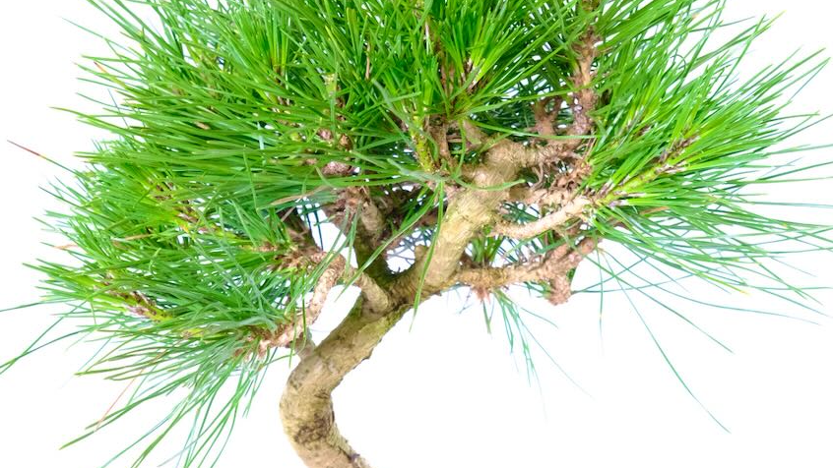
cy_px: 340
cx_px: 419
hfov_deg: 19.3
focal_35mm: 111
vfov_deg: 10.9
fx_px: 2452
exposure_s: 1/30
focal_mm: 46.6
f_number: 7.1
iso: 3200
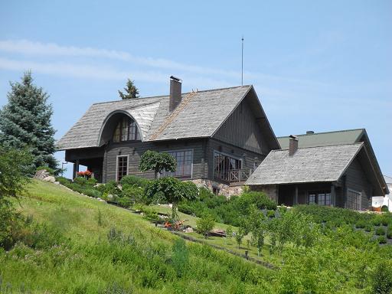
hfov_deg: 12.9
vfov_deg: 9.7
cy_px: 147
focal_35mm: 153
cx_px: 196
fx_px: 1733
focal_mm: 32.6
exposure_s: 1/500
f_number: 5
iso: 100
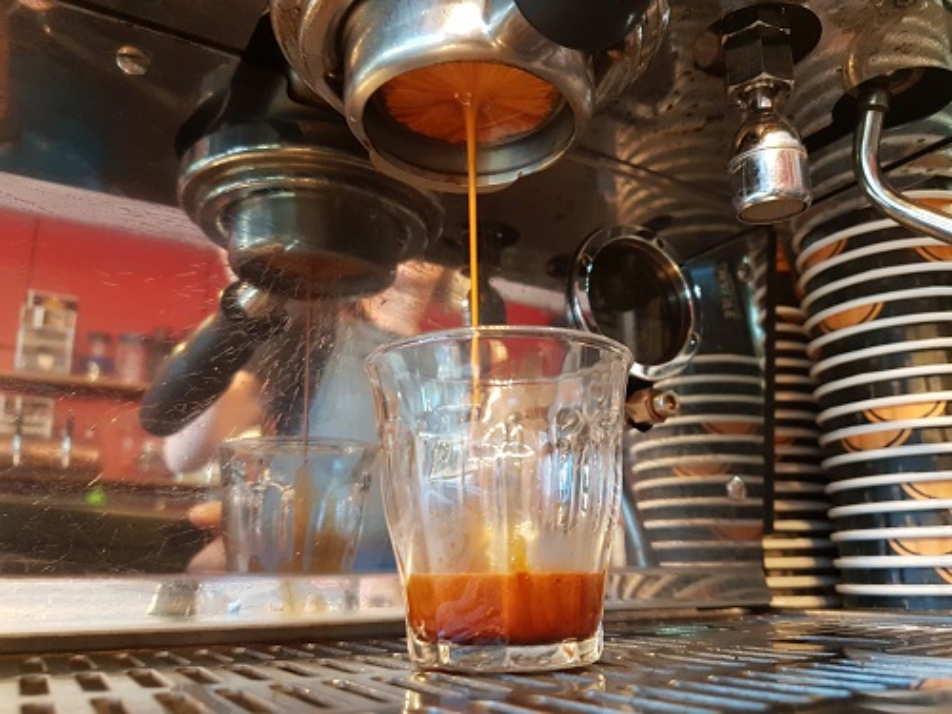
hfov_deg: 67.3
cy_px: 357
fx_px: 715
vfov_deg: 53.1
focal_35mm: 26
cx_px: 476
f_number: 1.7
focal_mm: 4.2
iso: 250
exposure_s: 1/14
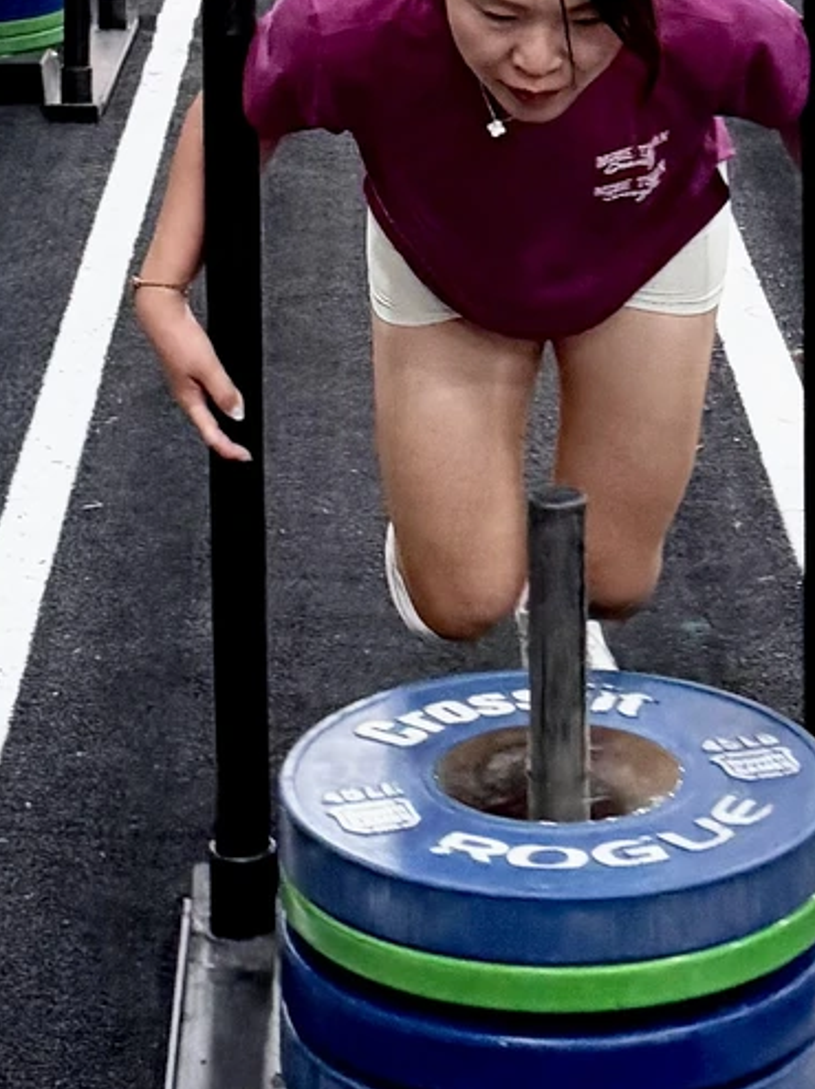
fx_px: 2199
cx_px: 683
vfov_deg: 26.2
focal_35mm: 70
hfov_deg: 20.7
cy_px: -33
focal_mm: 6.76
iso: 250
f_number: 1.78
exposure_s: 1/100
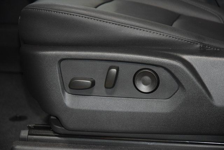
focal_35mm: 105
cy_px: 75
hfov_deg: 19.5
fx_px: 653
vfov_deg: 13.0
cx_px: 112
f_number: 4.5
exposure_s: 1/80
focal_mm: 70
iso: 3200
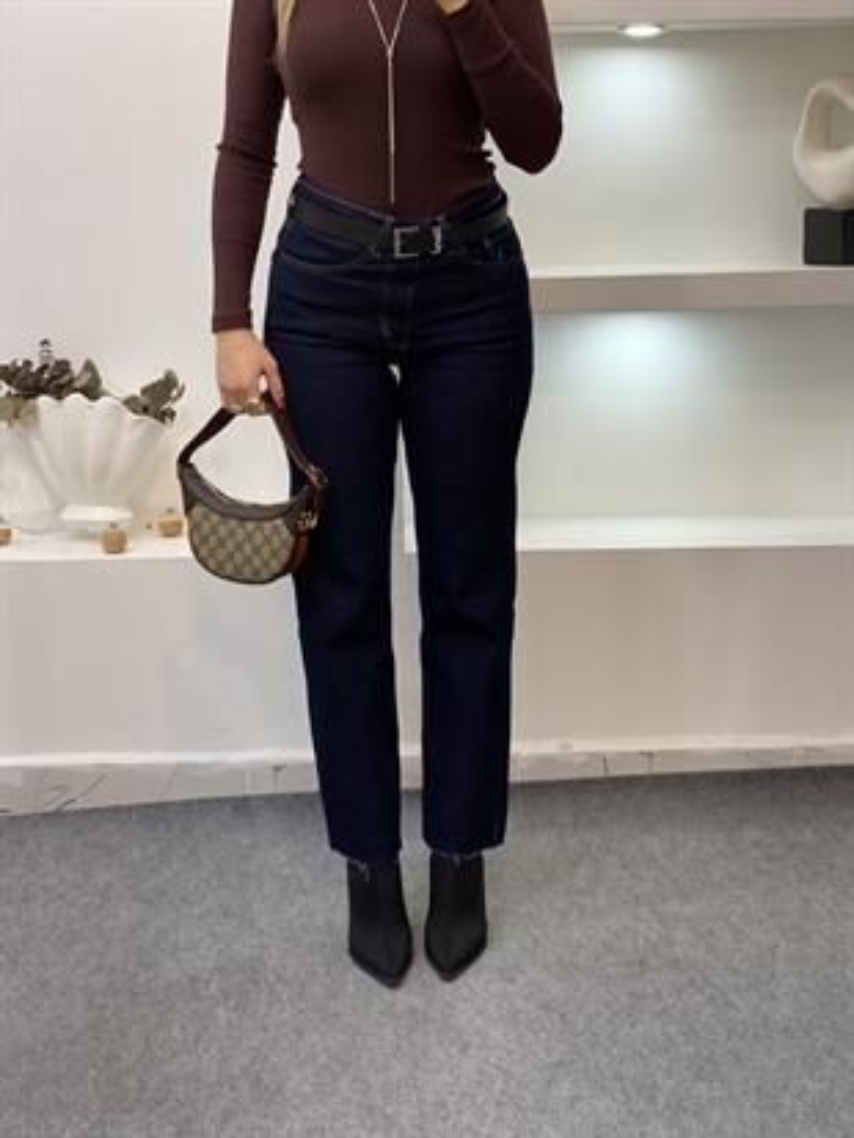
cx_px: 427
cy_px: 569
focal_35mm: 52
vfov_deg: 36.8
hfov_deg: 28.0
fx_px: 1710
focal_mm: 6
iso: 125
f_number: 2
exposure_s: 1/100
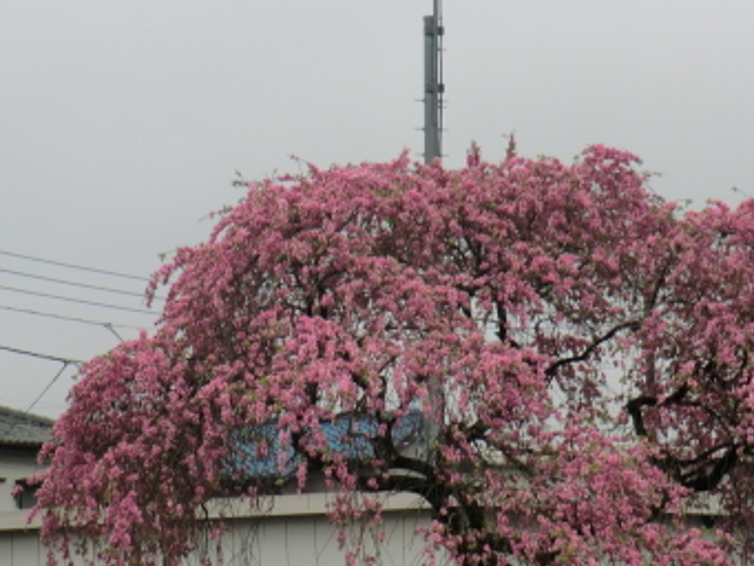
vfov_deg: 8.9
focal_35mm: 167
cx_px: 338
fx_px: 3639
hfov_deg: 11.8
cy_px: 354
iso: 80
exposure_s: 1/100
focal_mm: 16
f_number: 4.8
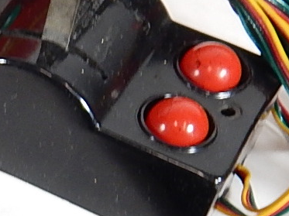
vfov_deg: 9.9
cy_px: 300
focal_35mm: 146
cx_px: -324
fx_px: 1218
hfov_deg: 11.8
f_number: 3.3
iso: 220
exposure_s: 1/30
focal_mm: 6.1
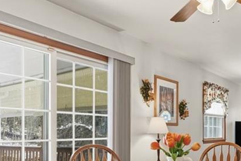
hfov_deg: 47.0
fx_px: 256
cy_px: 129
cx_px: 202
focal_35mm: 38
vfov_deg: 33.8
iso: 400
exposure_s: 1/100
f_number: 8
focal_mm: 15.5
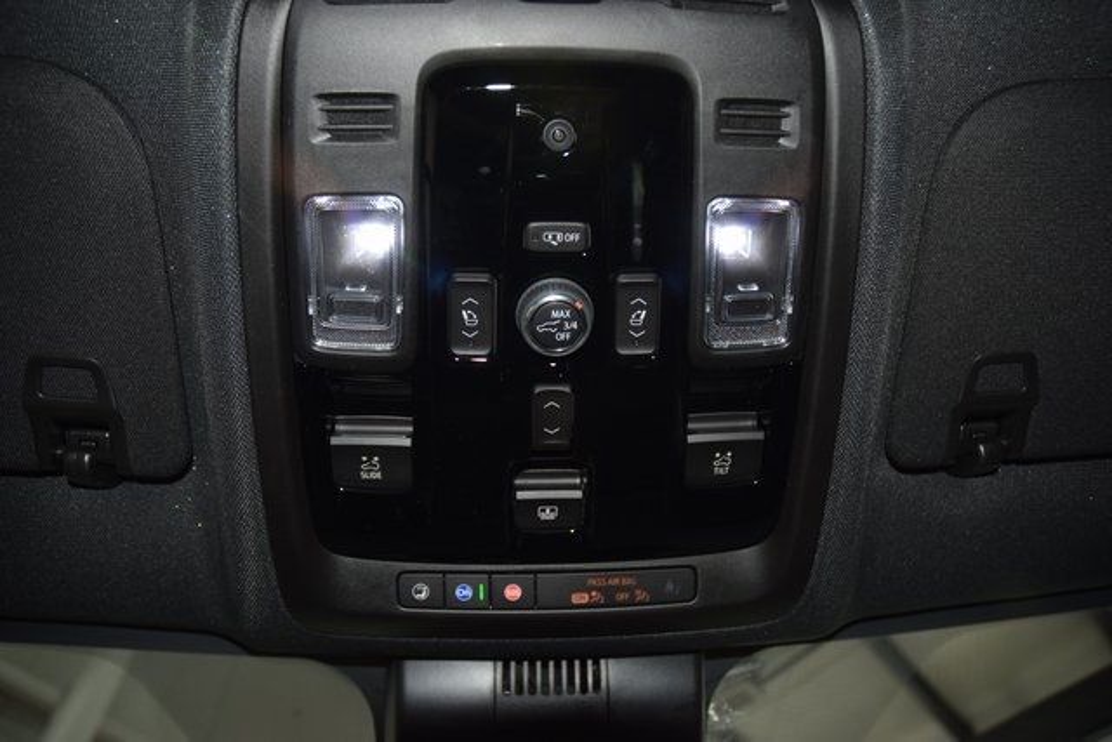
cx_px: 556
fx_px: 834
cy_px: 371
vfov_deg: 48.0
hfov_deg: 67.4
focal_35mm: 27
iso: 640
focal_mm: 18
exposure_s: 1/80
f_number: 3.5
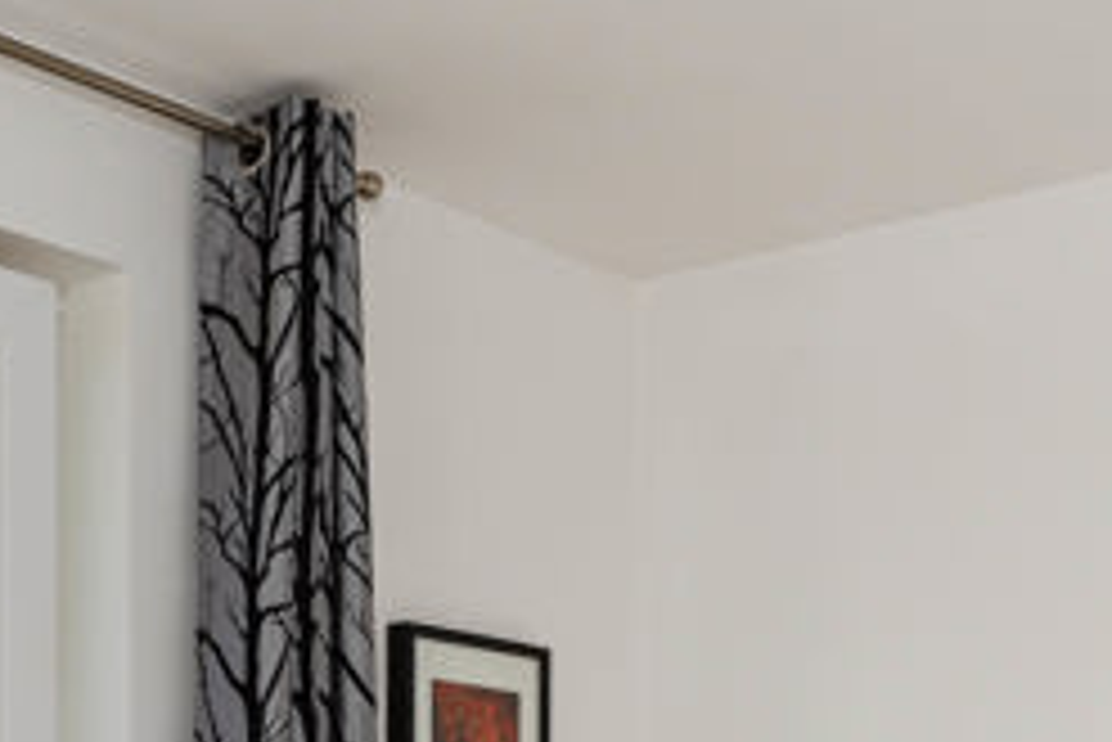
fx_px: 2102
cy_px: 958
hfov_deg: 28.0
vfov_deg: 18.7
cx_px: 14
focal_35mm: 68
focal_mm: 14
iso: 100
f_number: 7.1
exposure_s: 1/60
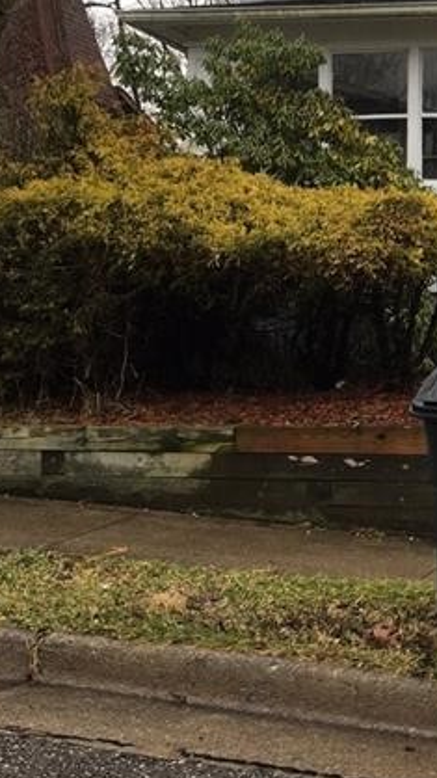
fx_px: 1195
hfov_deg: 19.5
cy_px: 262
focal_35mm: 58
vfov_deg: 35.7
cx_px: 523
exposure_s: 1/120
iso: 25
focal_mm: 4.15
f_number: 2.2
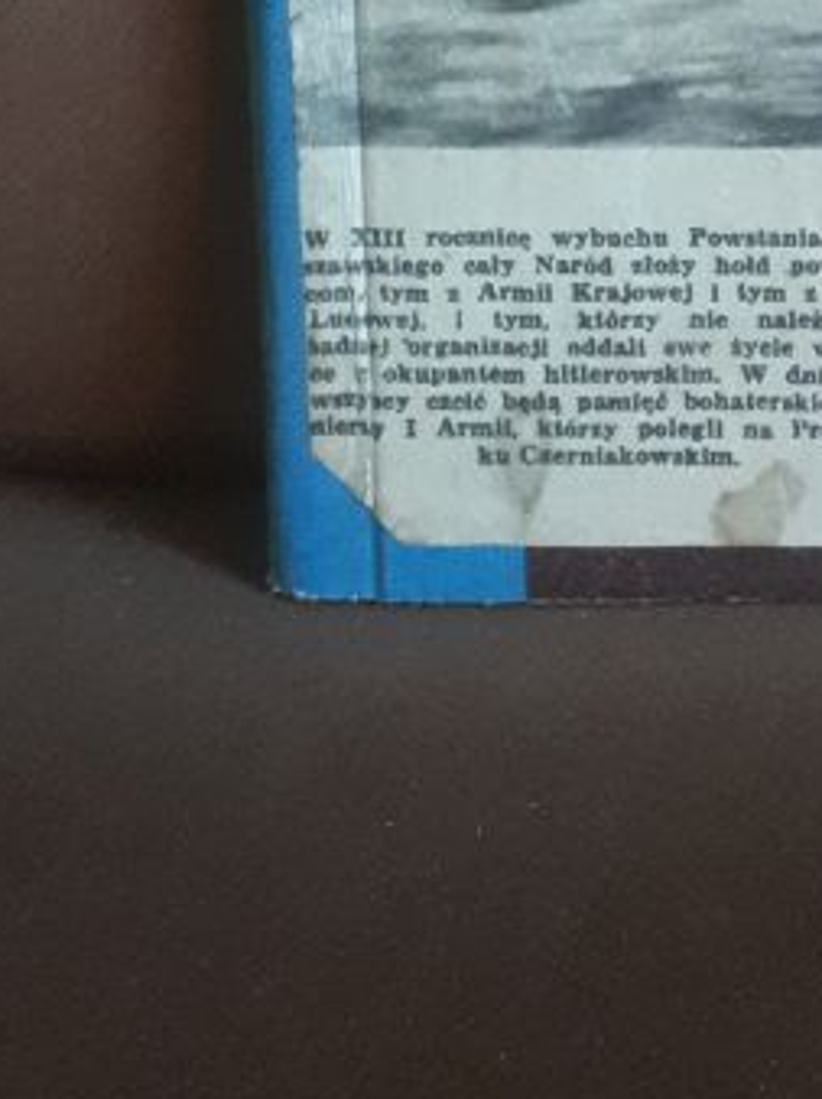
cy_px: -423
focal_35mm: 96
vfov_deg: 18.6
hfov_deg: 14.8
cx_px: 1027
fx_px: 3043
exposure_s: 1/17
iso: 400
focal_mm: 3.6
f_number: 1.9
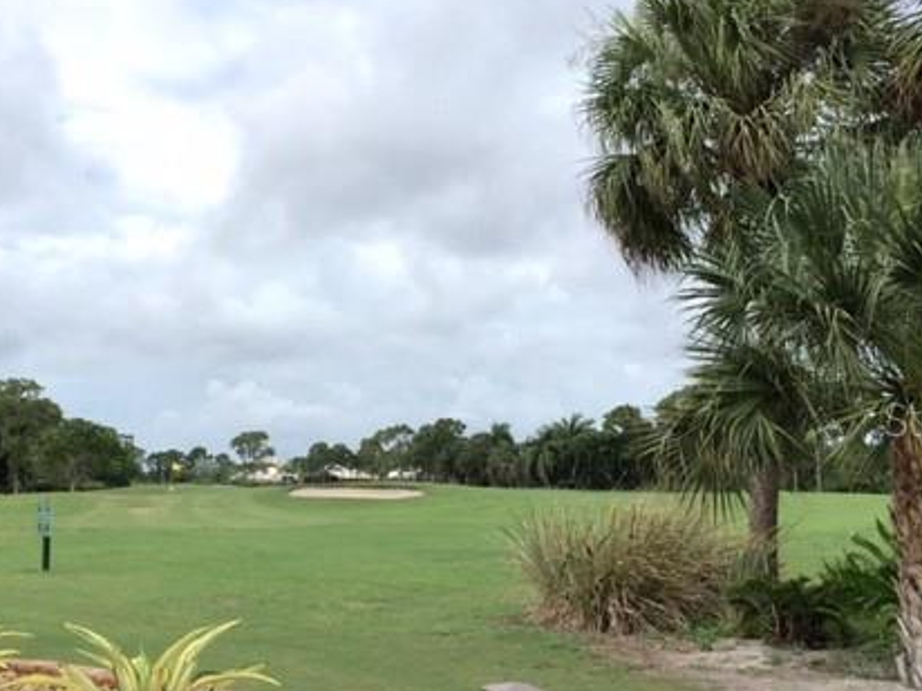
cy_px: 418
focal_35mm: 45
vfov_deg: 32.1
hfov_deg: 41.9
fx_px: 1199
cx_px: 378
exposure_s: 1/2198
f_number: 2.2
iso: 32
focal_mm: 4.15
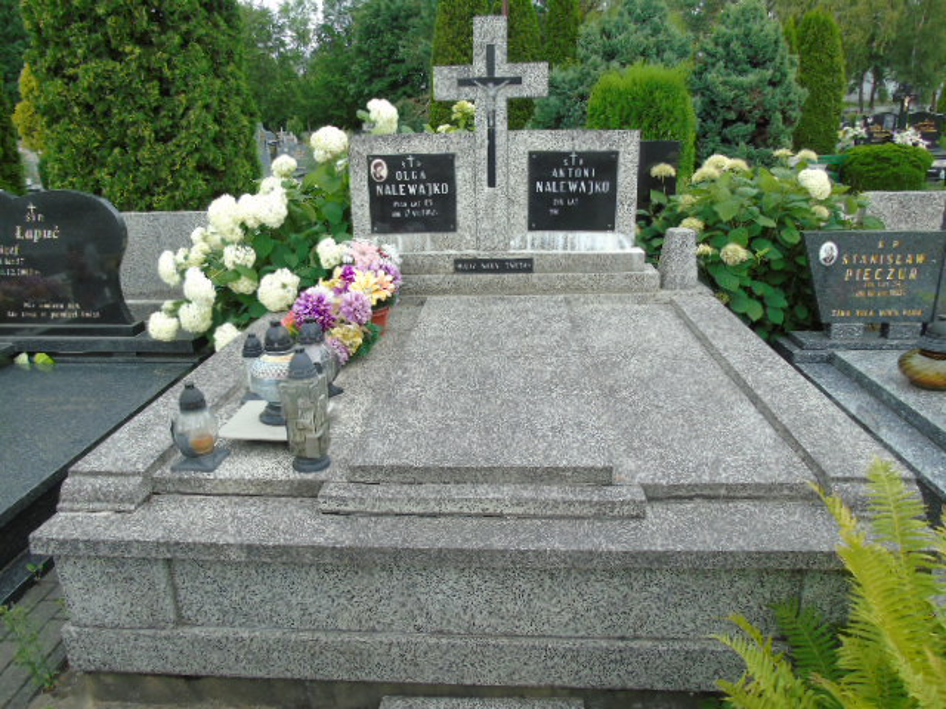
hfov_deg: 69.4
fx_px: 683
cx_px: 473
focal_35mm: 25
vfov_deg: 54.9
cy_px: 354
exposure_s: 1/125
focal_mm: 4.4
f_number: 3.4
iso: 80
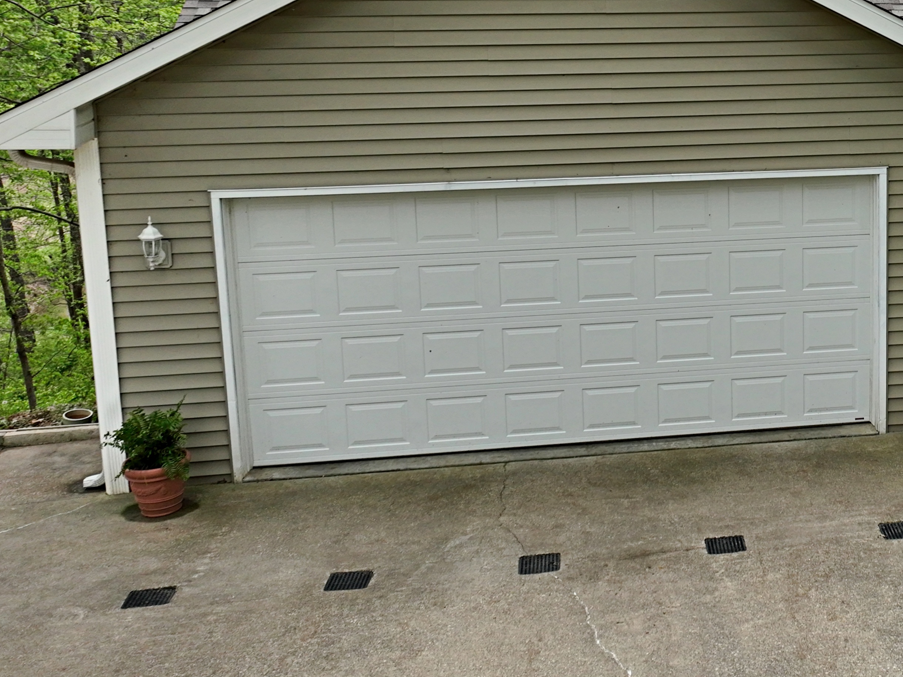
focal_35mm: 52
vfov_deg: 27.5
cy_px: 149
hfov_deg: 34.1
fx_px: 1356
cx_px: 865
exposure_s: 1/2000
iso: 250
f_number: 2.8
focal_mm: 12.29
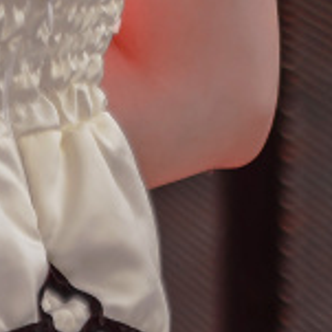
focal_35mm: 757
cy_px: -336
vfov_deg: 2.3
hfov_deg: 2.3
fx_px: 8218
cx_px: -154
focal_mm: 75
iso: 100
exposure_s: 1/160
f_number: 3.2
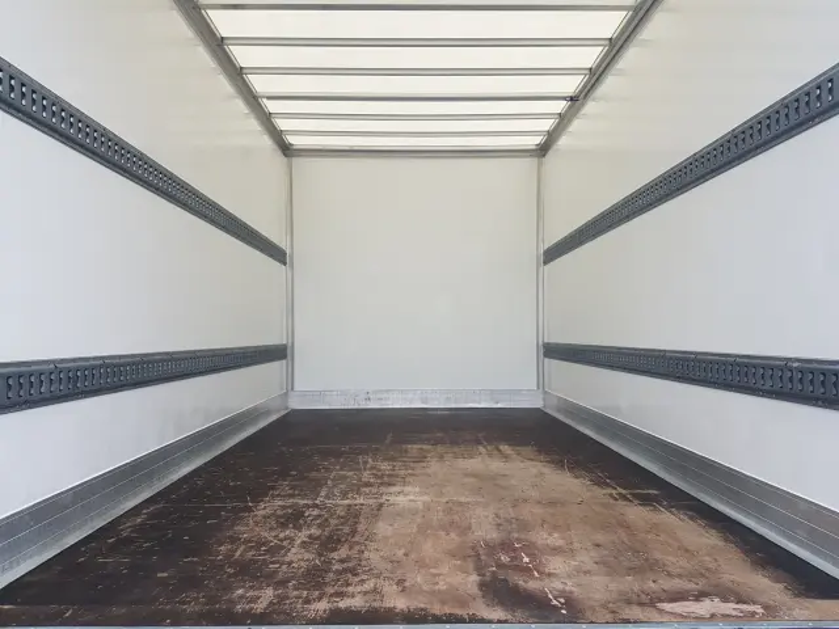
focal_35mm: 26
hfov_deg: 67.3
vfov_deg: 53.1
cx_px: 420
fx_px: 630
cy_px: 314
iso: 50
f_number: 1.7
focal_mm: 4.2
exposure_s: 1/100
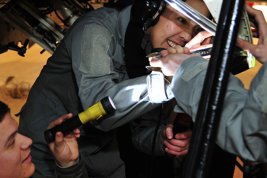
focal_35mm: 66
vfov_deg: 20.5
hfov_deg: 30.1
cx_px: 72
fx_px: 489
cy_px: 67
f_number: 4
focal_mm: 40
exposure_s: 1/60
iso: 1000
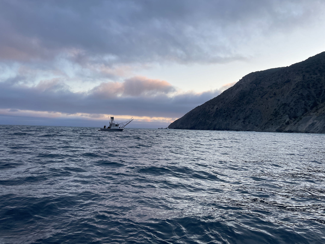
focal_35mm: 26
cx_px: 162
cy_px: 122
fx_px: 244
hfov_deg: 67.3
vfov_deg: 53.1
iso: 32
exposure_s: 1/575
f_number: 1.6
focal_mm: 4.2
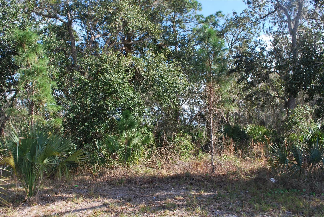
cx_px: 162
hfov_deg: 67.3
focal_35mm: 27
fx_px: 243
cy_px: 108
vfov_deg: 48.1
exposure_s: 1/125
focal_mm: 18
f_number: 5.6
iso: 160
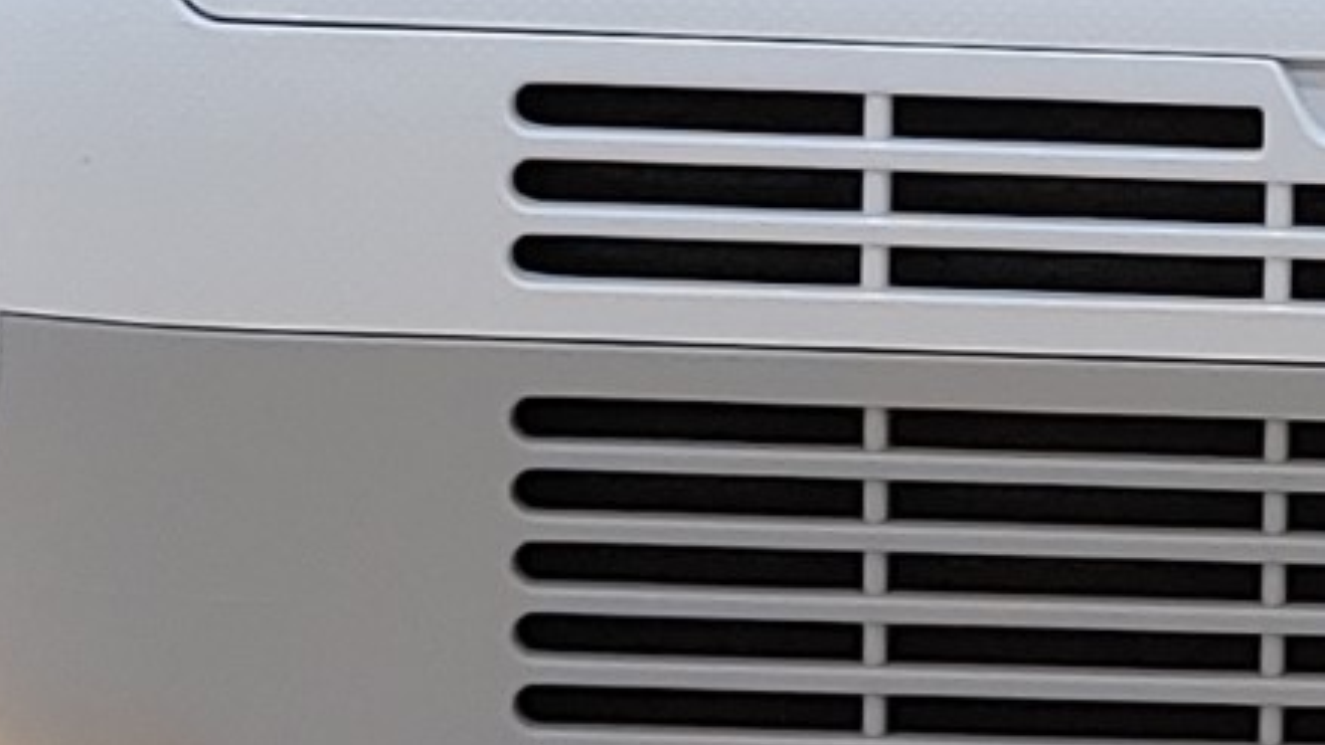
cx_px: 1895
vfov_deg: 6.9
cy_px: 268
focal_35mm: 175
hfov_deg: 11.8
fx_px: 6149
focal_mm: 4.36
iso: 50
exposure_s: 1/84
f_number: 1.8
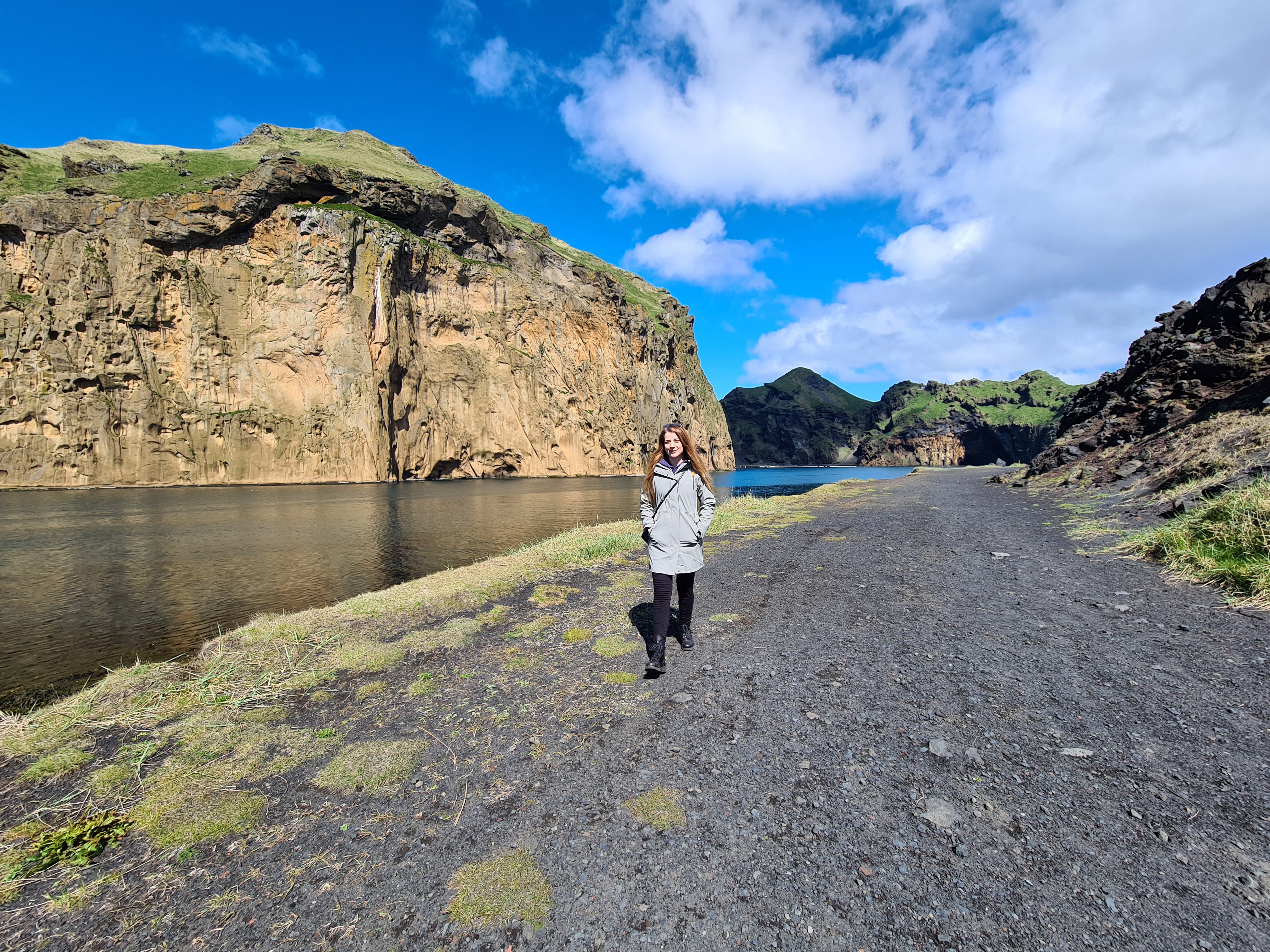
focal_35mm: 13
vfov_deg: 89.9
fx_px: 477
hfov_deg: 106.2
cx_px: 635
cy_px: 476
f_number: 2.2
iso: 50
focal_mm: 2.2
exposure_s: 1/1336
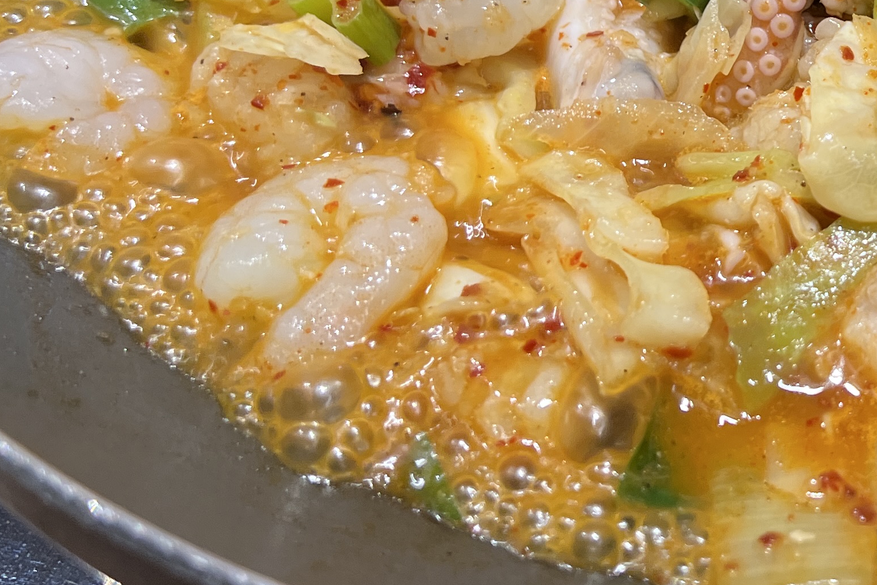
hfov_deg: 26.2
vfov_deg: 18.8
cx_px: 975
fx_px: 1730
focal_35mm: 71
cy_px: 27
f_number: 1.5
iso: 80
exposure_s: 1/60
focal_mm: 5.7
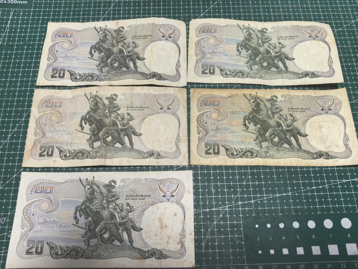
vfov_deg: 51.4
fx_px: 279
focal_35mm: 27
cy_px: 134
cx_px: 179
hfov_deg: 65.3
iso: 400
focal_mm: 6.98
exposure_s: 1/33.3
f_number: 2.8
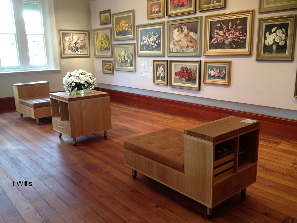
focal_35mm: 35
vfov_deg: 40.7
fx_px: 300
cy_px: 112
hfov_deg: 52.6
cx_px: 148
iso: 64
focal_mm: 4.28
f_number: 2.4
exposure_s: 1/20
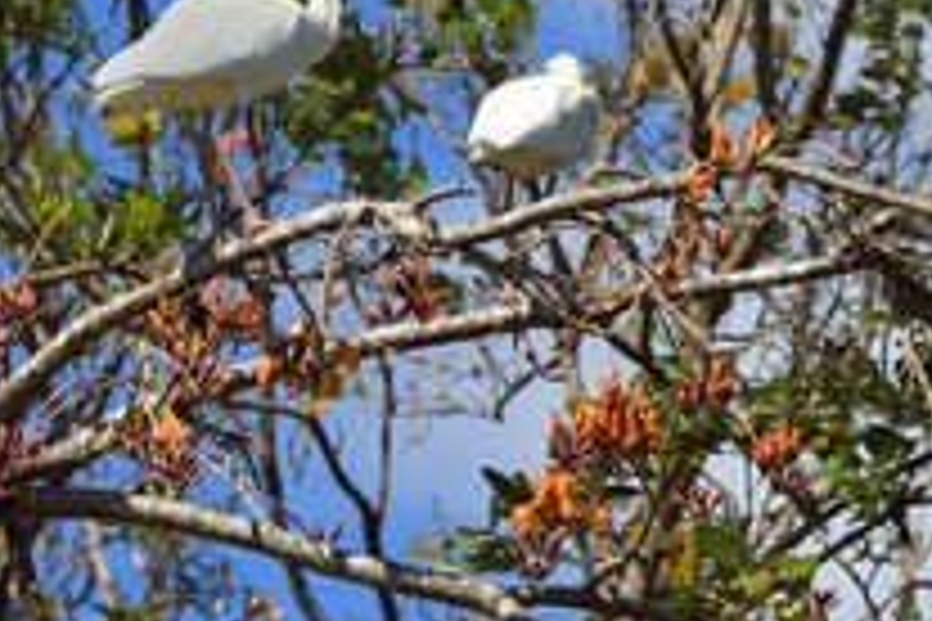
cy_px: 256
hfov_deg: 5.1
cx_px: 369
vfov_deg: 3.4
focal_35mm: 405
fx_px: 10484
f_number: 14
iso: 400
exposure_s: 1/500
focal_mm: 200
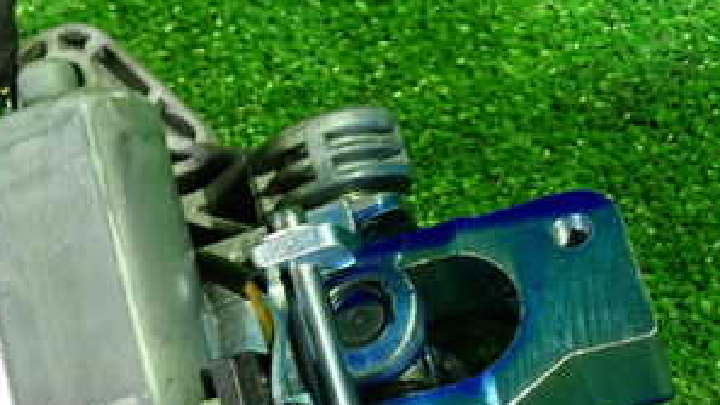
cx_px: 155
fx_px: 1260
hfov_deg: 31.2
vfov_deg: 18.2
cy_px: 245
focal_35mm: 66
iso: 640
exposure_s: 1/30
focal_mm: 5.4
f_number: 2.3
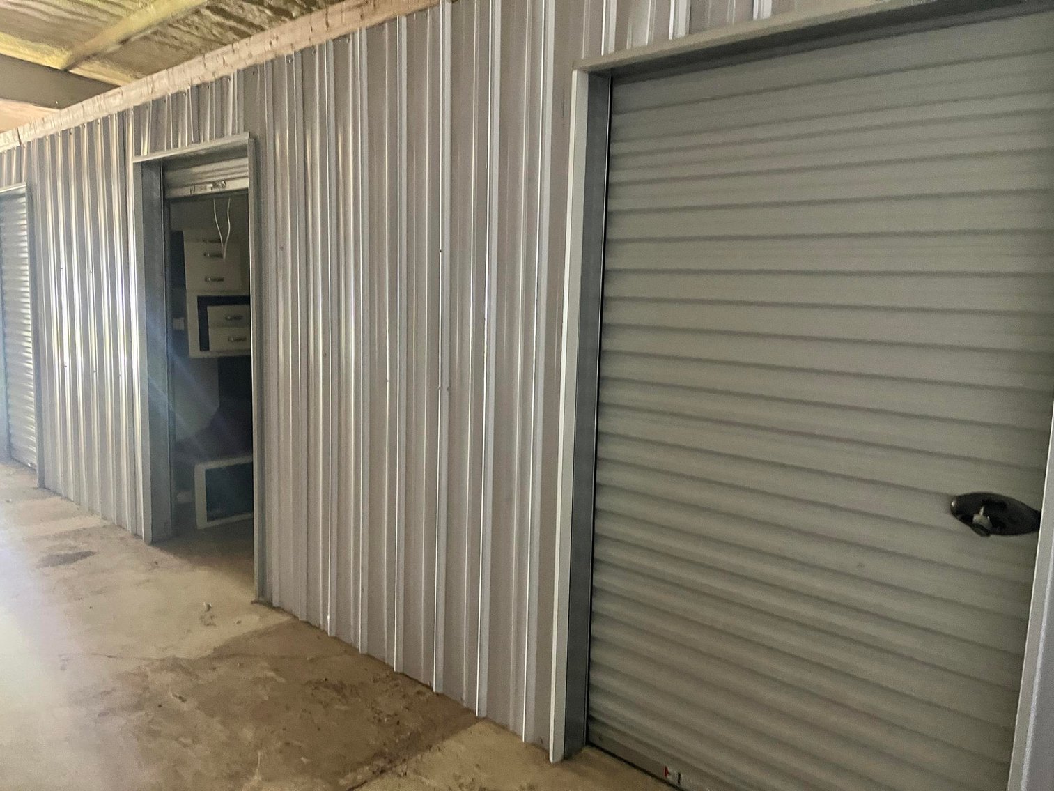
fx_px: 792
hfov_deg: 67.3
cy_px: 396
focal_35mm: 26
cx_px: 527
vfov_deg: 53.1
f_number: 1.6
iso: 640
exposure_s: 1/37
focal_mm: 5.1
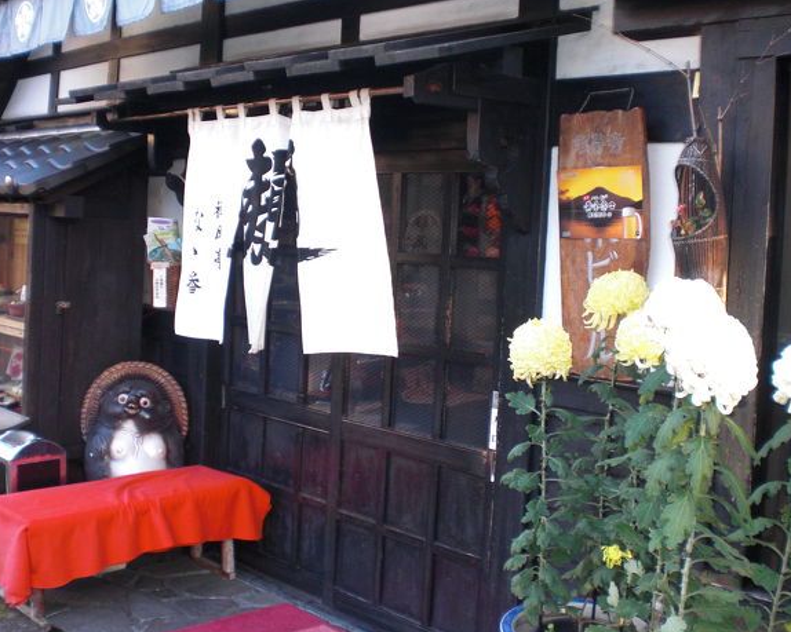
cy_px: 309
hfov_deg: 43.8
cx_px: 404
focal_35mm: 42
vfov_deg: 35.7
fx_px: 983
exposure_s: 1/100
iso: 200
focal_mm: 6.3
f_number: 3.1
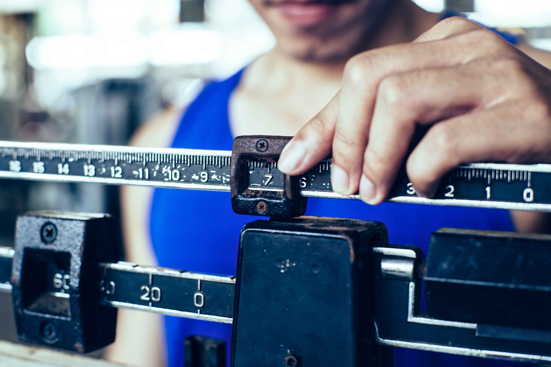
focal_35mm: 50
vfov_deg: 27.0
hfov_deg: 39.6
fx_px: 765
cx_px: 276
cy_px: 184
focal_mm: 50
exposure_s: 1/100
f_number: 4
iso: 200
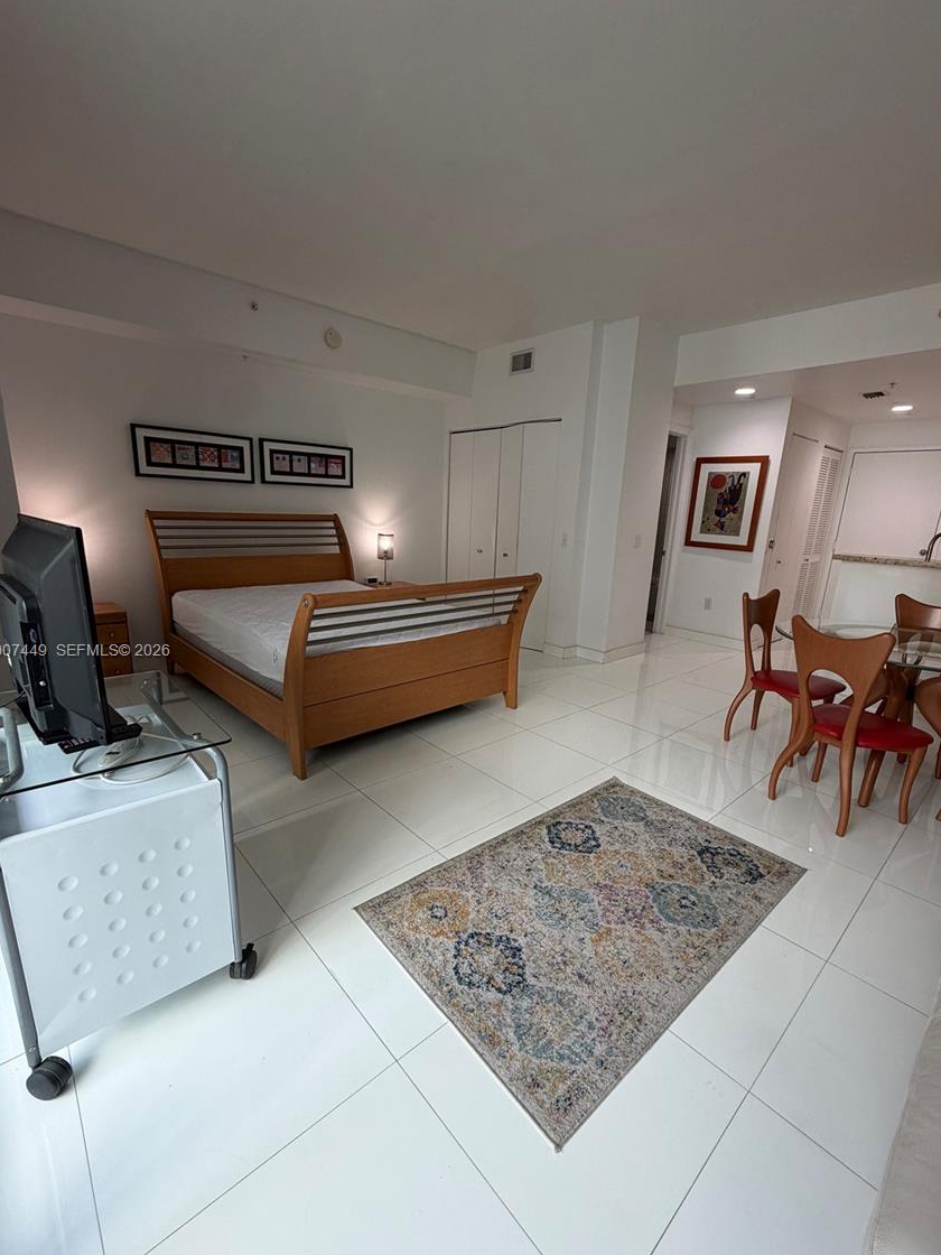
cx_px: 467
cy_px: 652
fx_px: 544
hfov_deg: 81.7
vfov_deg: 98.1
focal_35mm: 15
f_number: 2.2
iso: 125
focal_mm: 2.22
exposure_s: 1/120
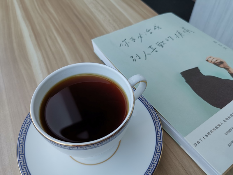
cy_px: 88
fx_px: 182
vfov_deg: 51.4
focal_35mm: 27
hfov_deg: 65.3
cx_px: 116
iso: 50
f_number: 1.8
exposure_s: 1/174
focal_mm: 5.58
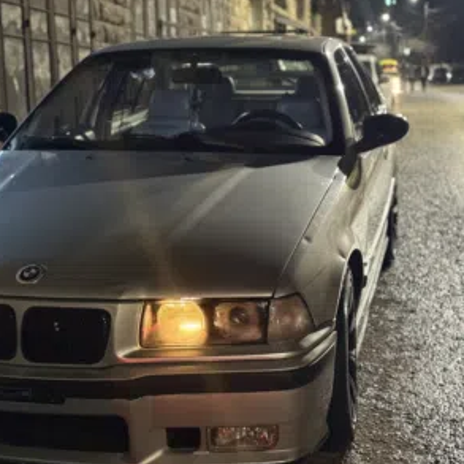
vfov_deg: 29.5
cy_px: 211
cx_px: 228
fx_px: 880
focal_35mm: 58
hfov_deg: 29.6
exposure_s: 1/20
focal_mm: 6.76
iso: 800
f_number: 1.78
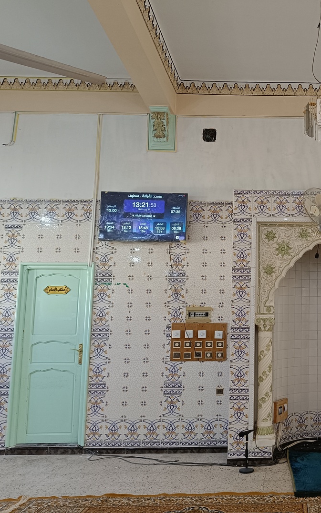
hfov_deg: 34.6
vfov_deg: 56.7
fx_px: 476
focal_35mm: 34
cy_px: 257
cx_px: 306
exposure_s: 1/101
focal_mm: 5.59
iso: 359
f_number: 1.88
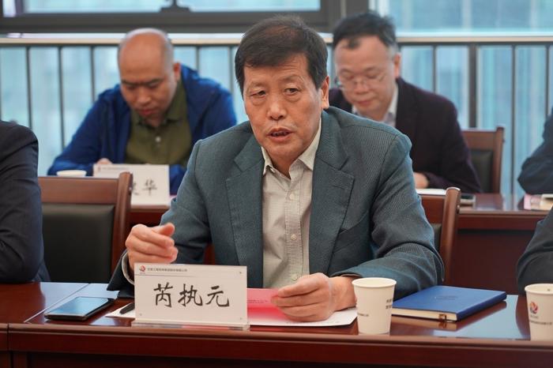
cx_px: 276
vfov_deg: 13.0
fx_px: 1612
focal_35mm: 105
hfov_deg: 19.5
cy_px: 184
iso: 640
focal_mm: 105
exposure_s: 1/160
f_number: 4
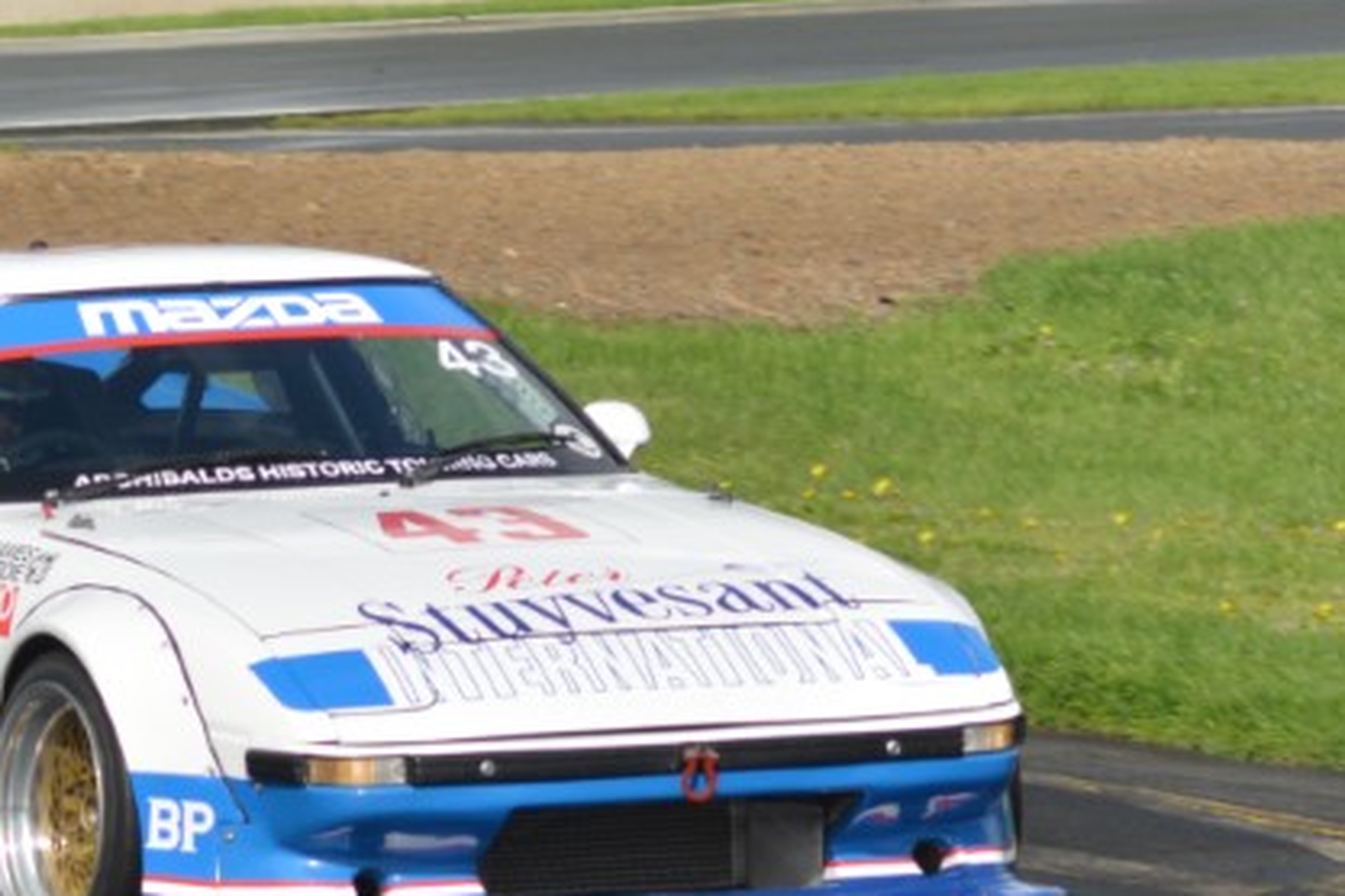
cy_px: 685
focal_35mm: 529
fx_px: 19762
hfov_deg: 3.9
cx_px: 223
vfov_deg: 2.6
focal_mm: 210
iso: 400
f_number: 11
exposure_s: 1/800
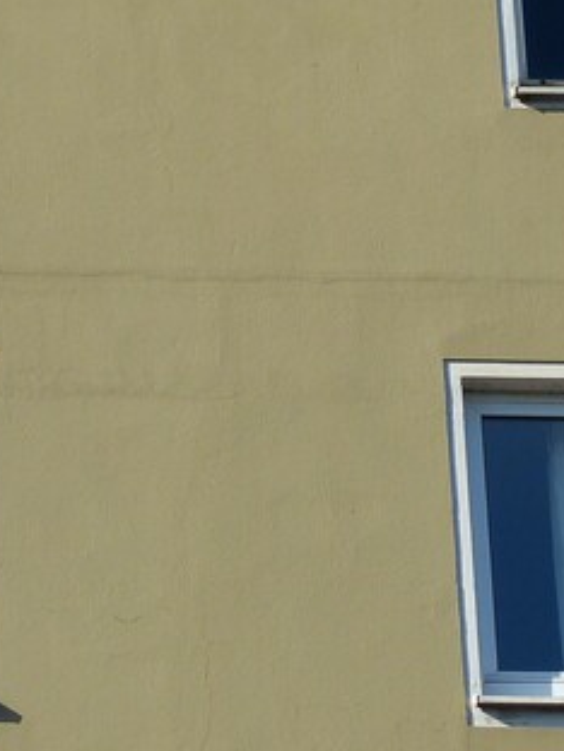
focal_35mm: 200
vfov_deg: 9.8
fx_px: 4345
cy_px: 0
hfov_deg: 7.4
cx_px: -12
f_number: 4
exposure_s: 1/800
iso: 100
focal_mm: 15
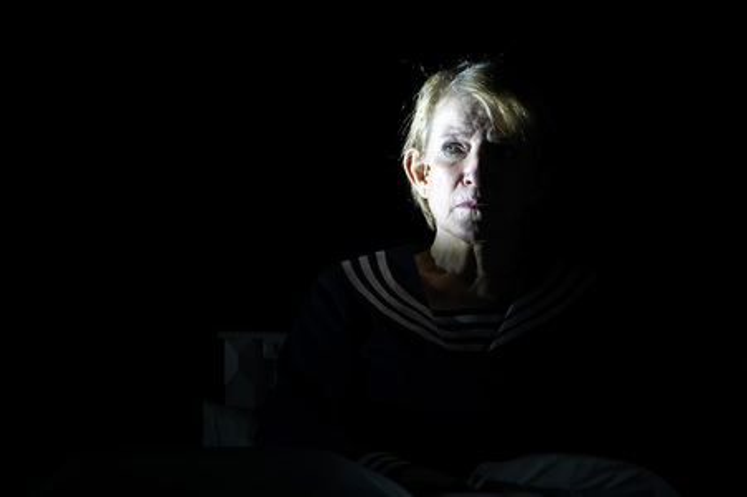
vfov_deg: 2.3
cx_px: 374
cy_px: 248
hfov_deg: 3.4
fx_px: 12441
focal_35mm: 600
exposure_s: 1/320
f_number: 7.1
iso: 1600
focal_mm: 600
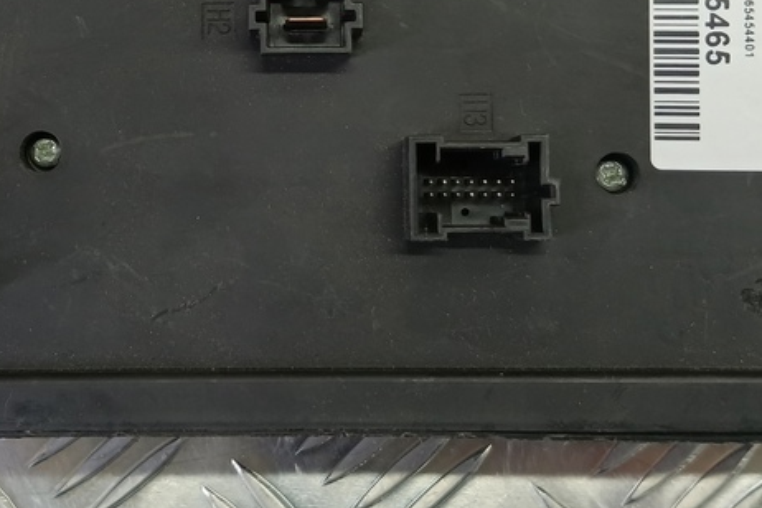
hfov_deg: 37.0
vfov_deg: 25.0
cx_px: 241
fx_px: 1122
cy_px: 81
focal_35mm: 53
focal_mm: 4.11
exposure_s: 1/50
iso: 160
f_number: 1.6
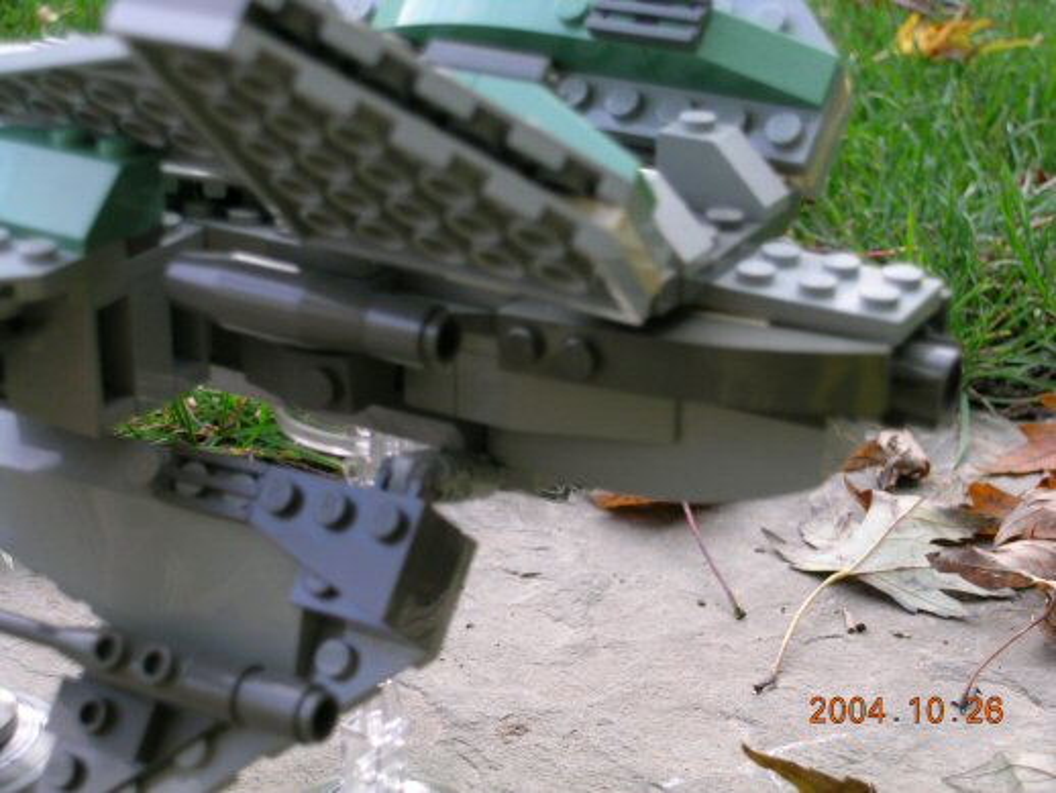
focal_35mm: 65
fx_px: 1984
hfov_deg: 29.8
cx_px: 528
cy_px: 396
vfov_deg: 22.6
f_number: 4.3
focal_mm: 13.5
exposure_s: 1/60.3
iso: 50
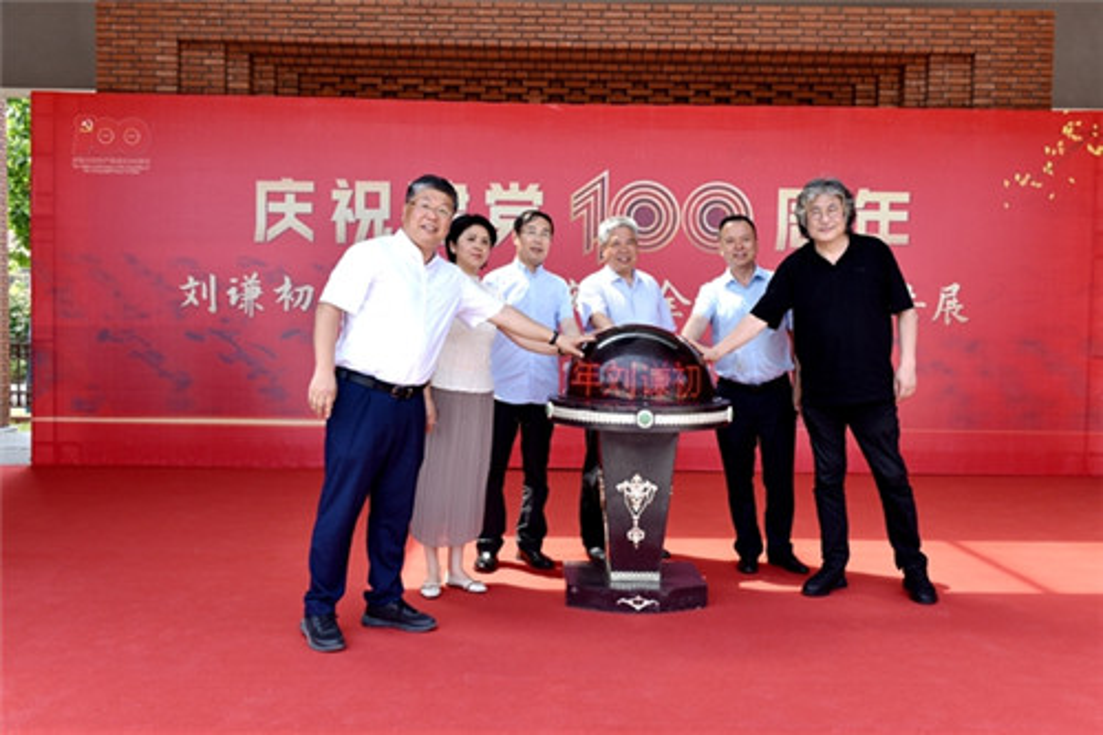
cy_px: 368
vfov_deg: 41.1
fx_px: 980
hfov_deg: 58.7
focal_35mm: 32
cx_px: 552
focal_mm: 32
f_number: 8
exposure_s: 1/250
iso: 320
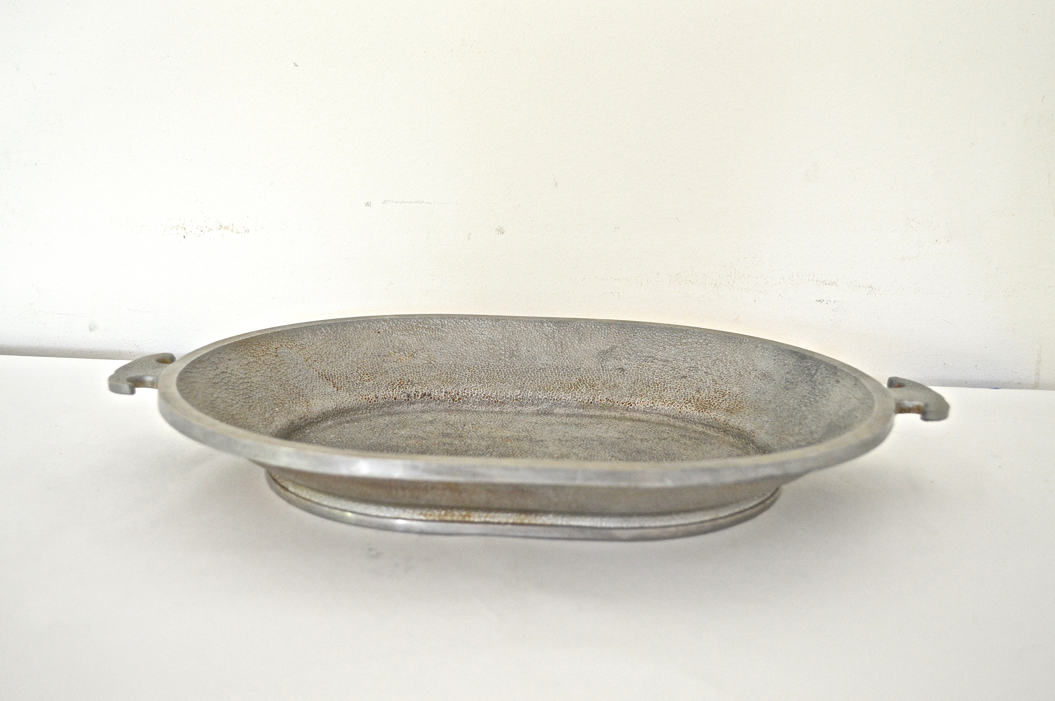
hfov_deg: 49.6
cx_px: 528
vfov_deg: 34.1
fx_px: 1142
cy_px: 350
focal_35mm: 39
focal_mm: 26
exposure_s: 1/60
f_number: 4.2
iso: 900
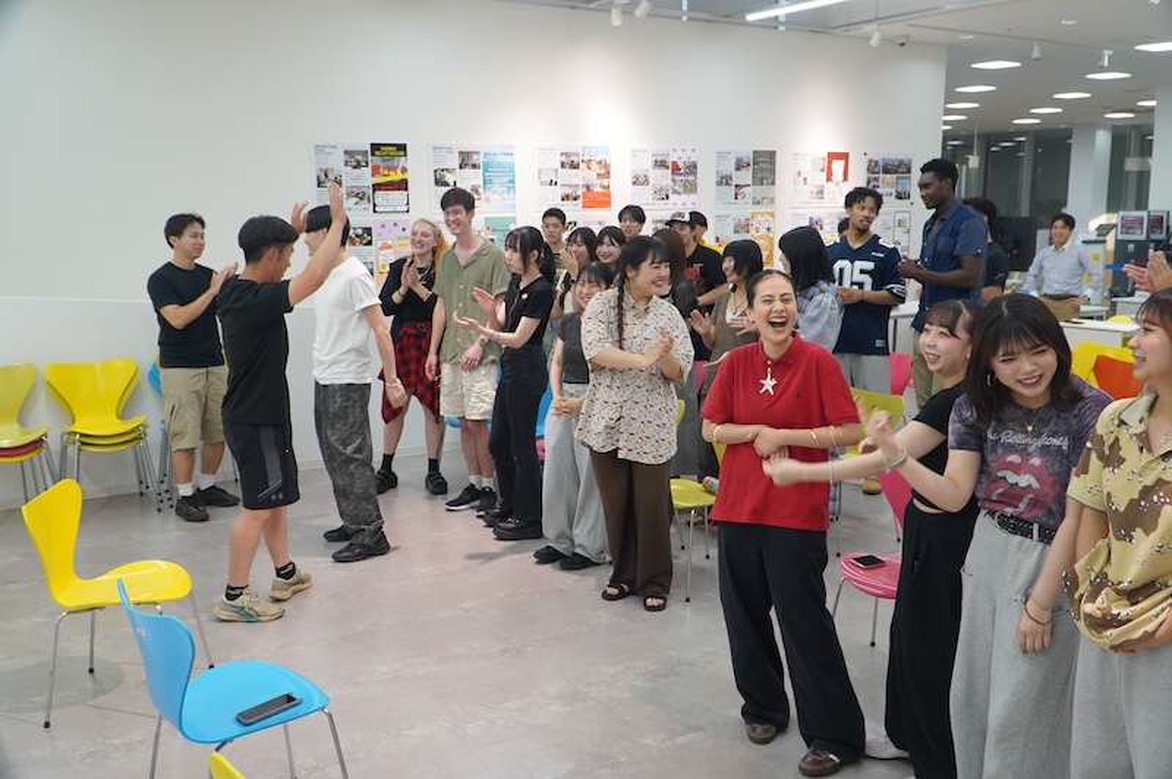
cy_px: 390
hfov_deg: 59.5
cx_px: 586
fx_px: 1025
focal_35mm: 32
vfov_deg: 41.6
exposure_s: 1/160
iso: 500
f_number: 4
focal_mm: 21
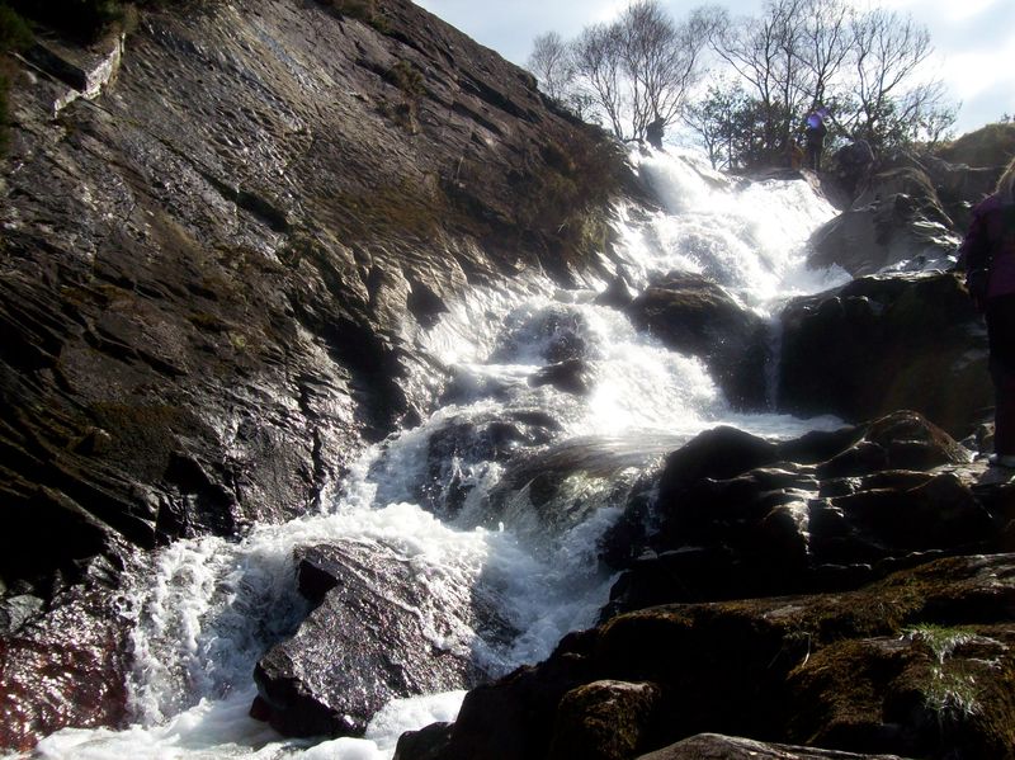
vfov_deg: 39.6
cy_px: 380
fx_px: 1055
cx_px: 508
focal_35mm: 36
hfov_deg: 51.4
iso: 80
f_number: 4.8
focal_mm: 6
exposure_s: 1/536
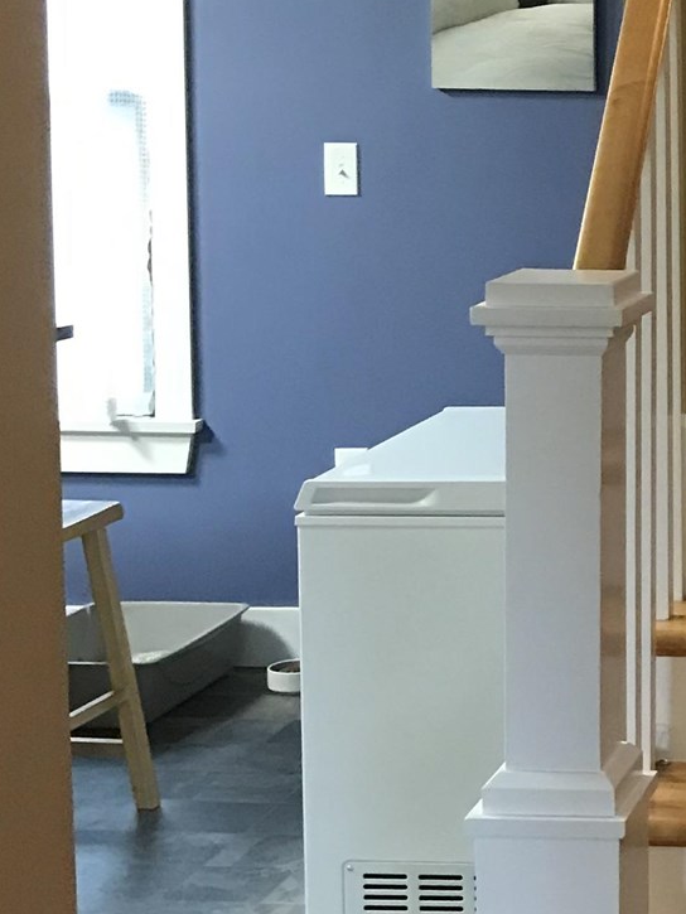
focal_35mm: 89
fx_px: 2351
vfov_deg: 21.8
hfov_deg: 15.2
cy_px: 208
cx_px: 1061
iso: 80
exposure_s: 1/15
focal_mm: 3.99
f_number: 1.8
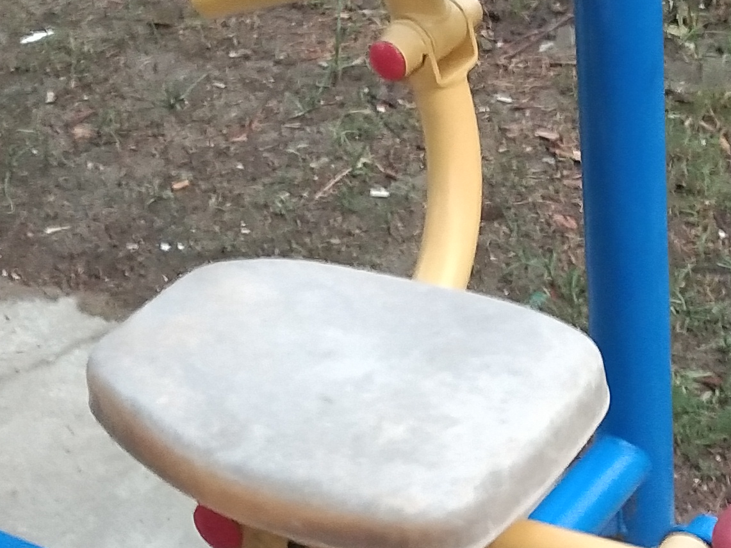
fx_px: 2387
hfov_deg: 17.4
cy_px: 214
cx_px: 466
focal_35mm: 113
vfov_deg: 13.1
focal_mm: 3.69
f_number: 2.2
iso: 320
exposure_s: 1/33.3
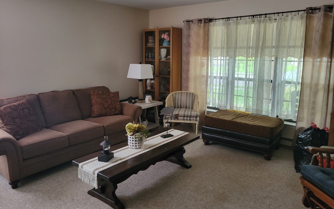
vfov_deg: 44.5
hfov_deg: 66.5
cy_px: 92
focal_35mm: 28
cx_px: 168
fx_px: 255
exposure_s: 1/40
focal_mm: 5.4
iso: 400
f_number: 1.8
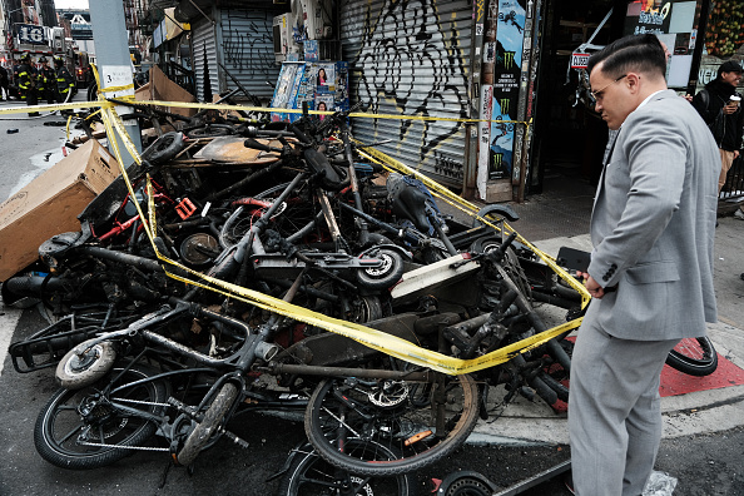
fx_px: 537
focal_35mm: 26
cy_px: 248
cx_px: 372
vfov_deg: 49.6
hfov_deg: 69.4
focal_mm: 17.1
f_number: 4
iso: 160
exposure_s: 1/320
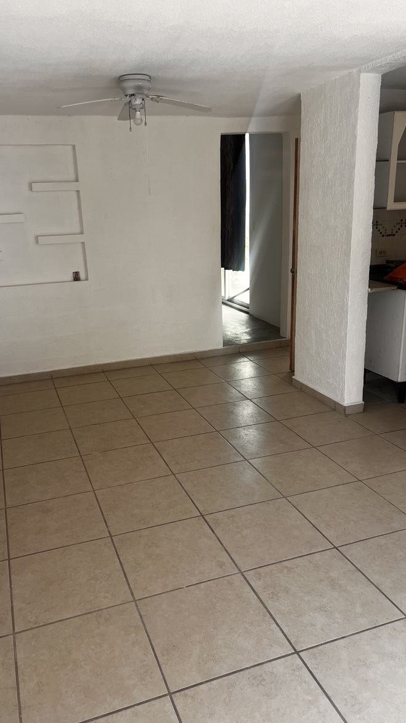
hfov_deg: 40.1
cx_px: 189
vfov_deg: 66.1
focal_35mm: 29
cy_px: 355
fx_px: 555
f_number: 1.5
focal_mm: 5.7
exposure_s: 1/128
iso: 32
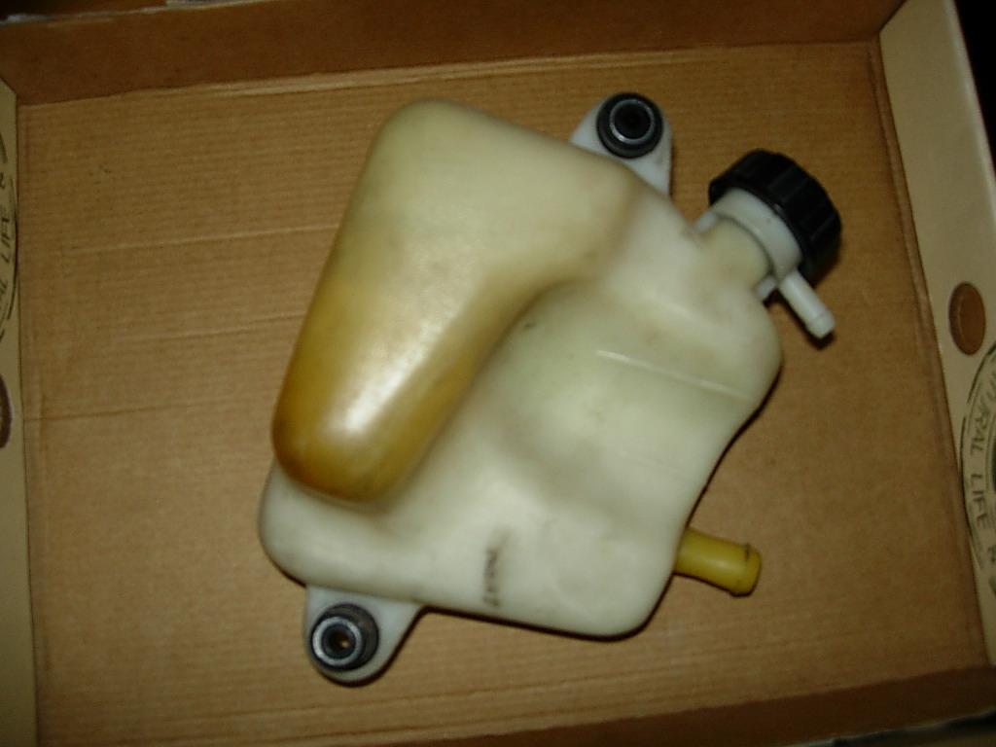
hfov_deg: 49.0
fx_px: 1093
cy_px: 374
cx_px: 498
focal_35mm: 38
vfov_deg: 37.7
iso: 100
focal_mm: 7.8
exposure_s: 1/64
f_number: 2.8
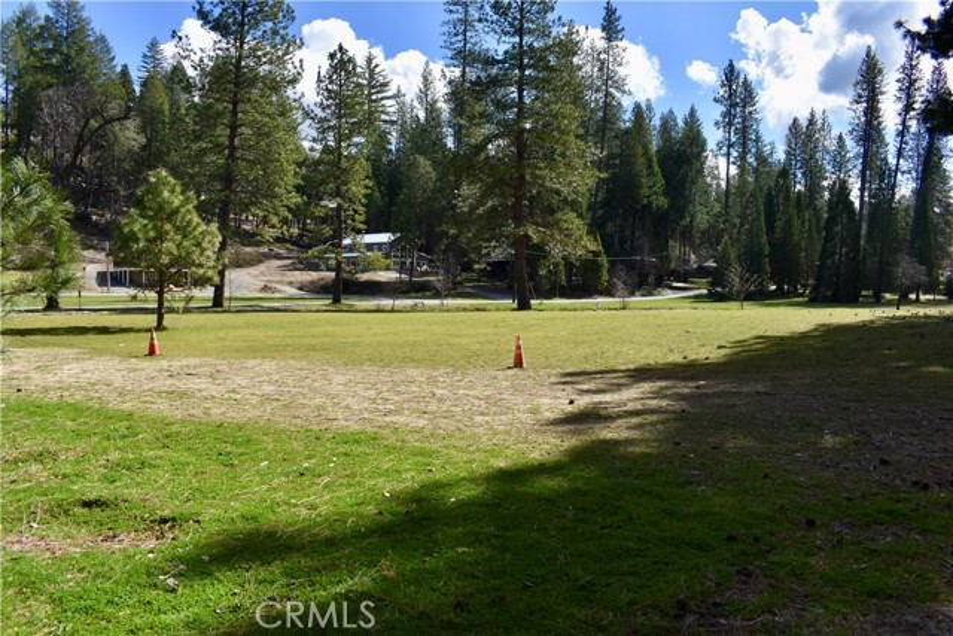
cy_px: 318
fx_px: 715
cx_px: 476
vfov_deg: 48.0
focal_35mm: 27
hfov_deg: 67.4
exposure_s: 1/500
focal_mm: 18
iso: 180
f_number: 8
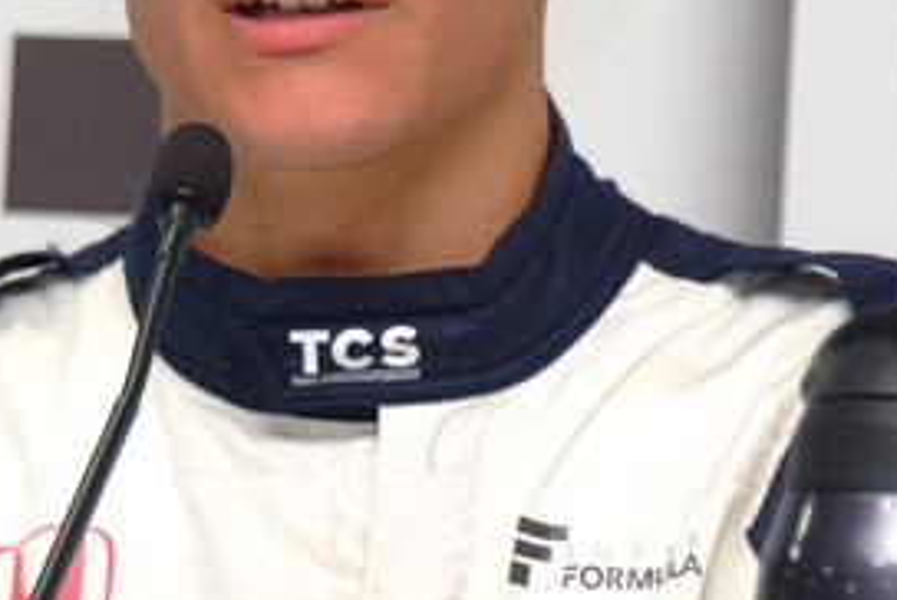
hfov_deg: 4.6
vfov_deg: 3.1
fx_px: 11075
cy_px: 92
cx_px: 257
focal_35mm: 444
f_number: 5.6
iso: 400
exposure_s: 1/125
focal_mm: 112
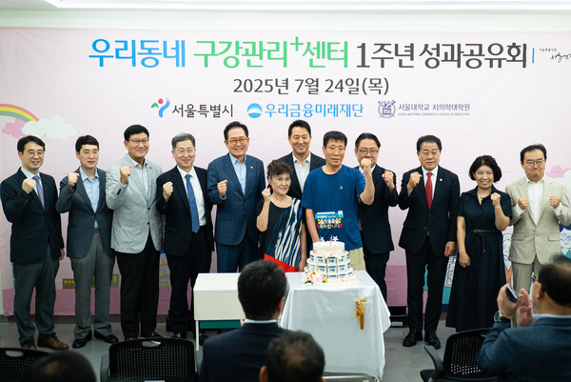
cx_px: 286
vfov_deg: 32.7
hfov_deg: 47.4
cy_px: 191
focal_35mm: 41
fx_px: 651
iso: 500
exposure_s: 1/160
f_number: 2.8
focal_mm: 41
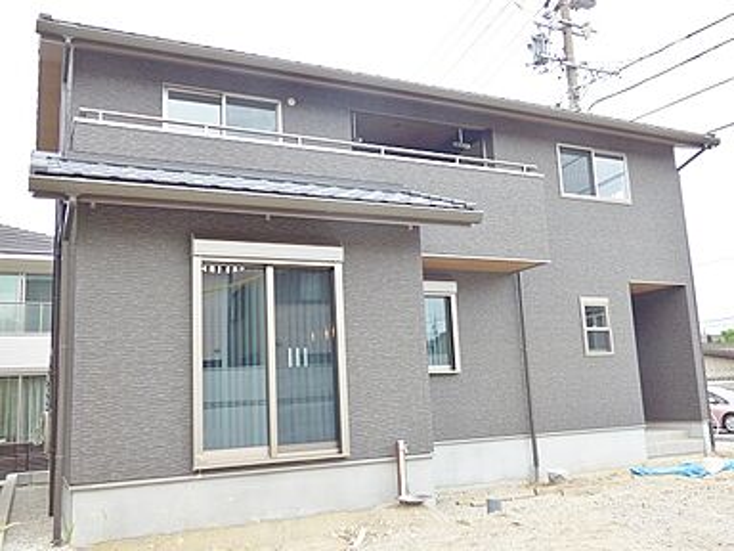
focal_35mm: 32
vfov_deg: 44.2
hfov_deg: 56.8
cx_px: 367
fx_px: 679
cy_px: 276
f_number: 3.4
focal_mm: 5.78
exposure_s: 1/160
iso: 100
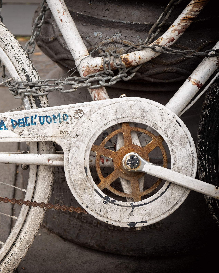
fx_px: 640
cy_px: 136
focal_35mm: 79
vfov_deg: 24.1
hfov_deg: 19.1
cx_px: 23
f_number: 3.6
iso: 200
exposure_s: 1/250
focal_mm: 37.4
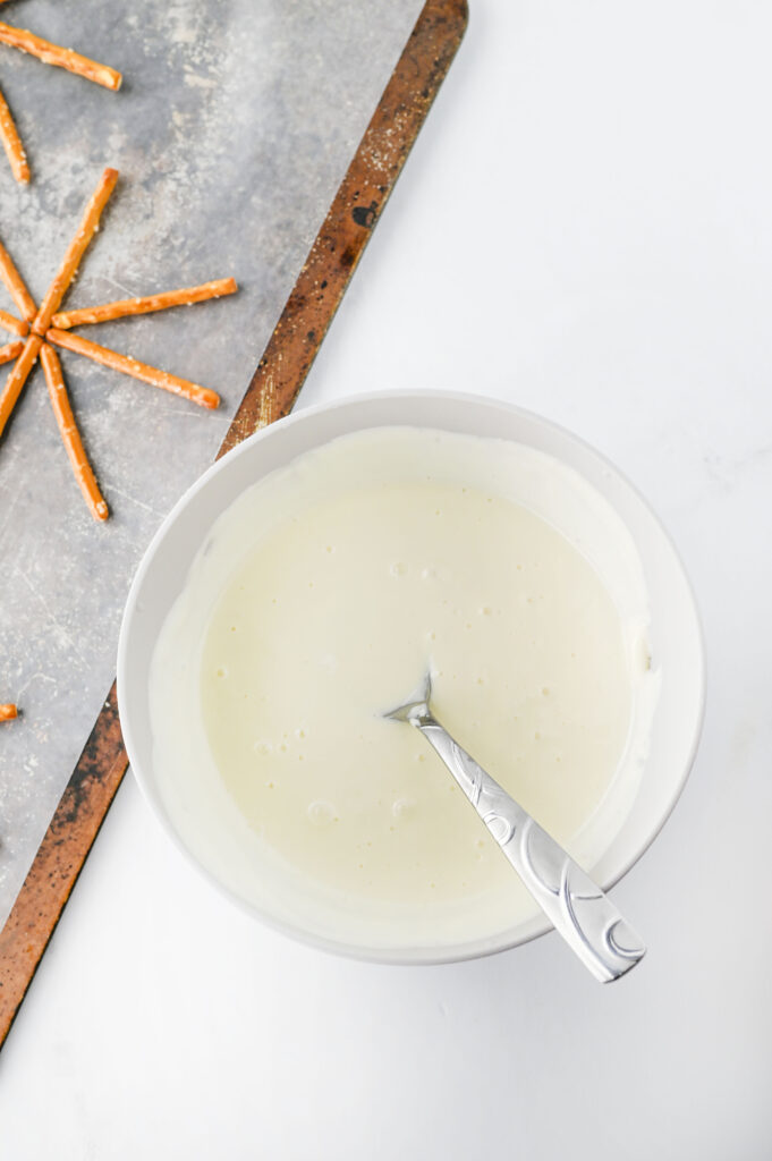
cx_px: 386
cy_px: 580
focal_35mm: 50
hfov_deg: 26.9
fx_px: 1611
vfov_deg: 39.6
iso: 200
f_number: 6.3
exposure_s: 1/80
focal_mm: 50
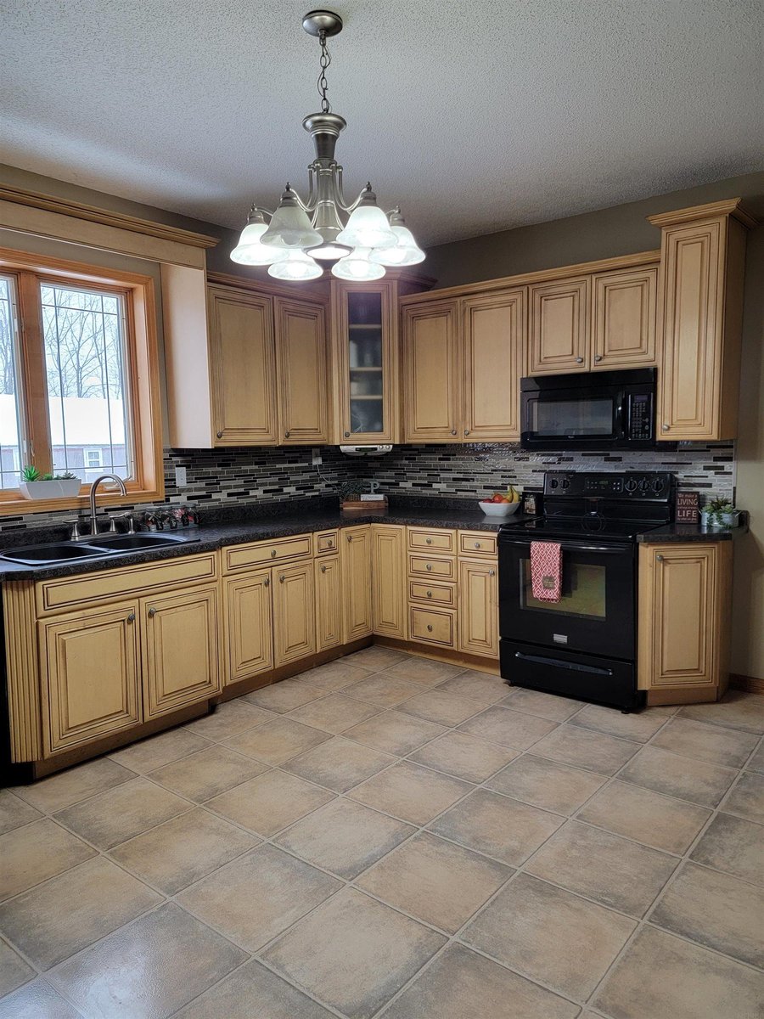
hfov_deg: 56.8
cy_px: 510
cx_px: 382
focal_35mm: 24
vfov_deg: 71.6
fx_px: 706
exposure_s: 1/120
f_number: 1.8
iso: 200
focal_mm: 6.7
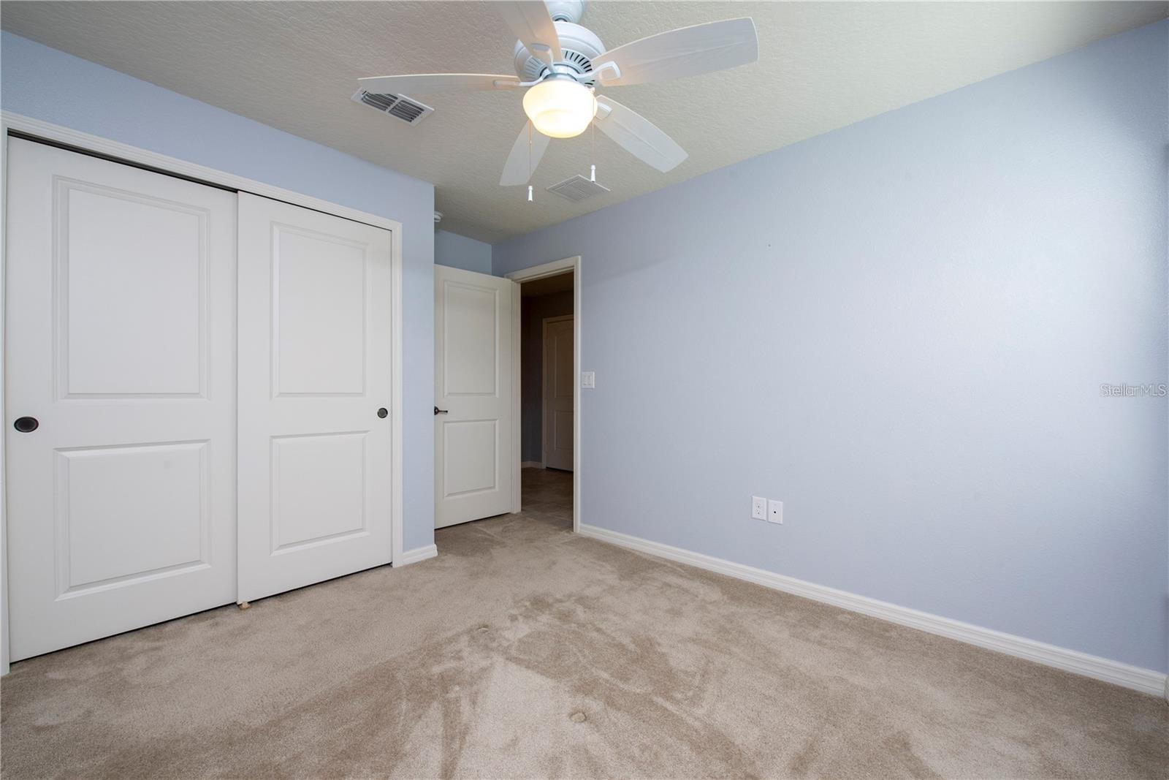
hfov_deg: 104.2
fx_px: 455
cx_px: 584
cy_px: 390
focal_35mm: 14
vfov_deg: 81.2
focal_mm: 14
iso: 500
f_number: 10
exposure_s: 1/80
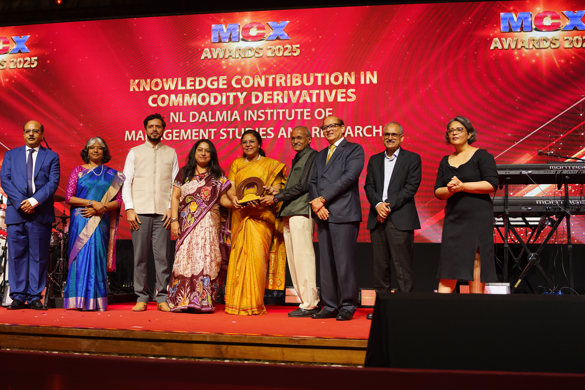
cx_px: 242
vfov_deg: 31.9
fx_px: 682
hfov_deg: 46.2
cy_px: 199
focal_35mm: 42
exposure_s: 1/160
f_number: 2.8
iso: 320
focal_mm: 35
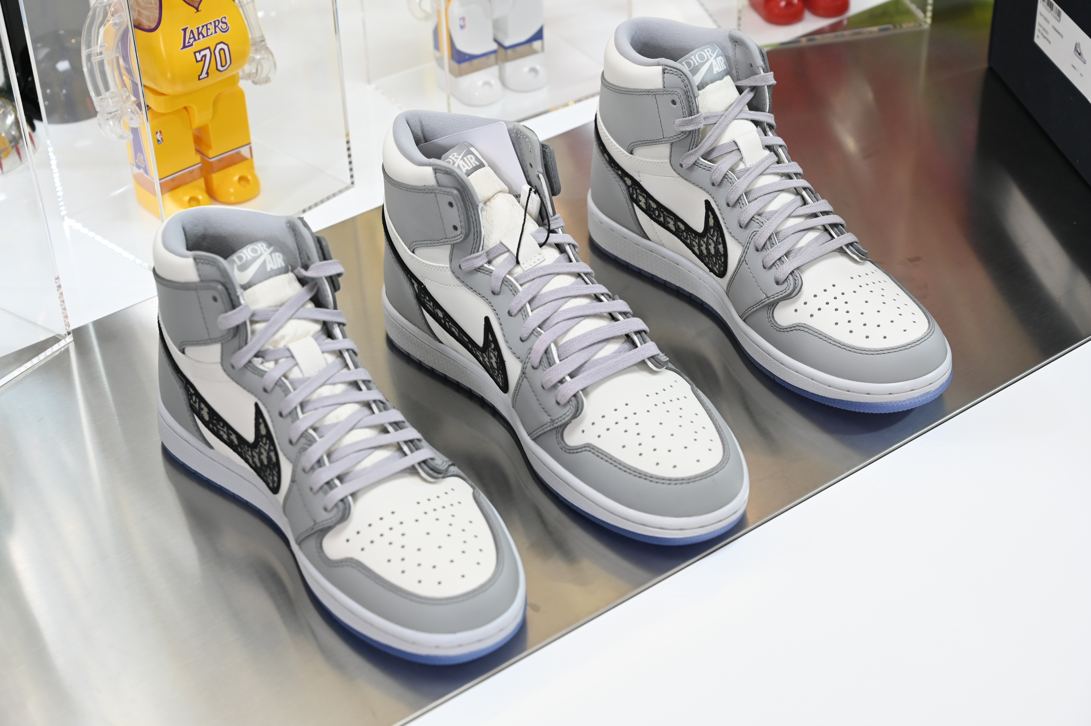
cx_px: 546
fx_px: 1787
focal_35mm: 59
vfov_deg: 23.0
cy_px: 363
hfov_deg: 34.0
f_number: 5.6
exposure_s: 1/100
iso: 640
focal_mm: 59
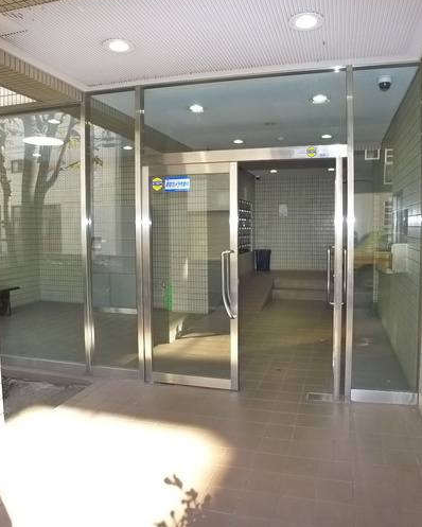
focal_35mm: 33
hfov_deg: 44.4
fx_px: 515
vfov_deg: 54.2
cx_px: 244
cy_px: 250
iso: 400
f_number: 2
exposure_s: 1/100
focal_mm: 5.1
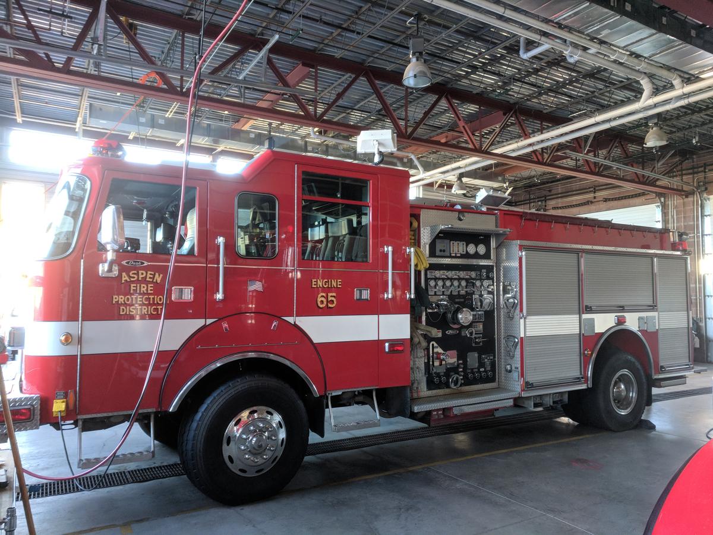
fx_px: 536
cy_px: 268
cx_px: 356
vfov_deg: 53.1
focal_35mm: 26
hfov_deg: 67.3
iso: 504
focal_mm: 4.67
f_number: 2
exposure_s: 1/60
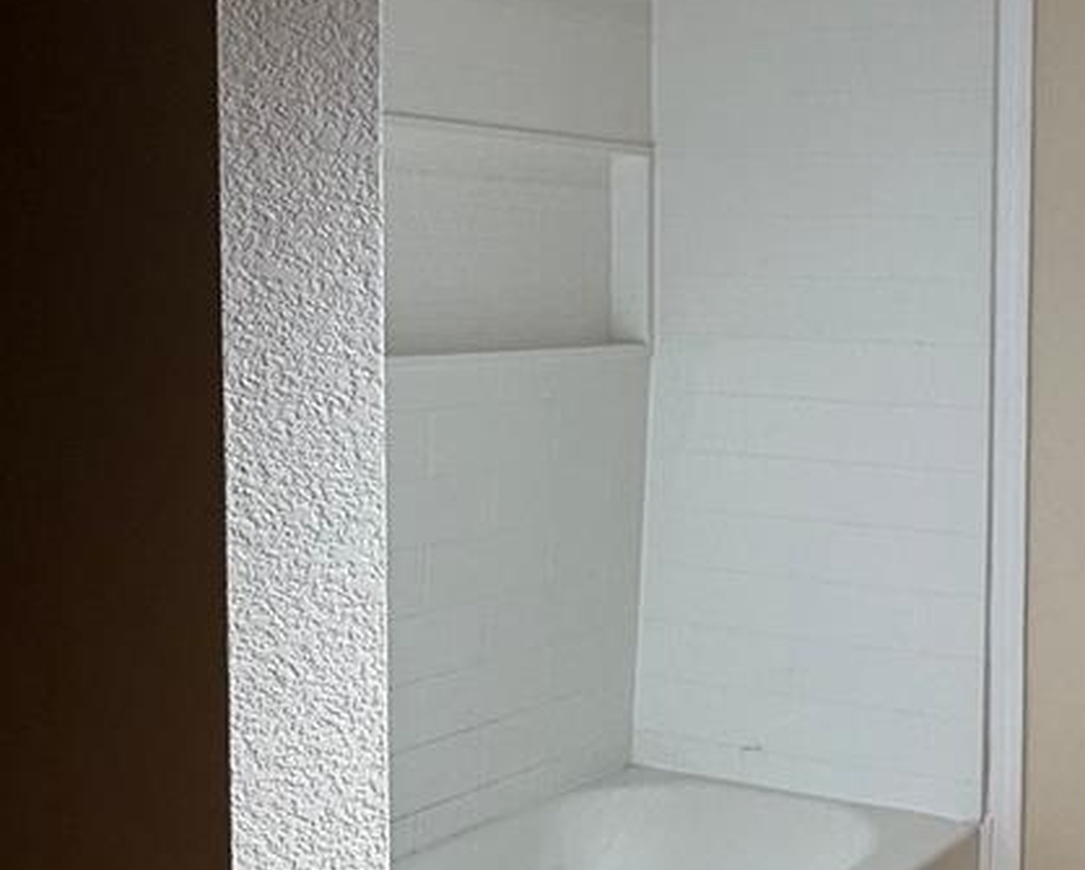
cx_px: 1211
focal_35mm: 49
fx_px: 1575
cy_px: 392
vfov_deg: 30.9
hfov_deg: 33.0
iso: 64
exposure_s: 1/156
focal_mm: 2.22
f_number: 2.2
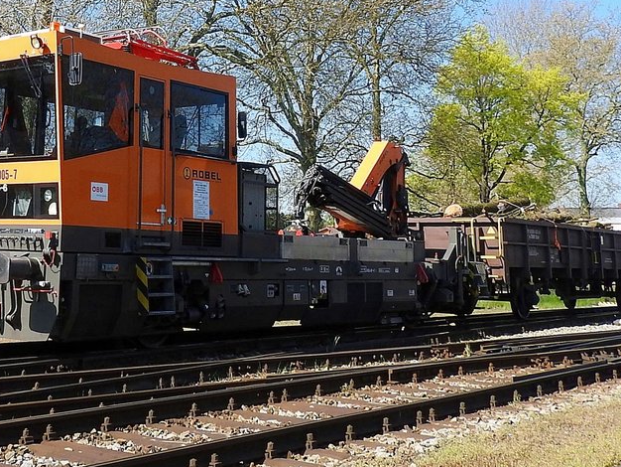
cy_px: 105
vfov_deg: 30.9
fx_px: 826
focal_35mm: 46
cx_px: 136
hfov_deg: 39.8
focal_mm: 4.3
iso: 100
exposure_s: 1/800
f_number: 3.3
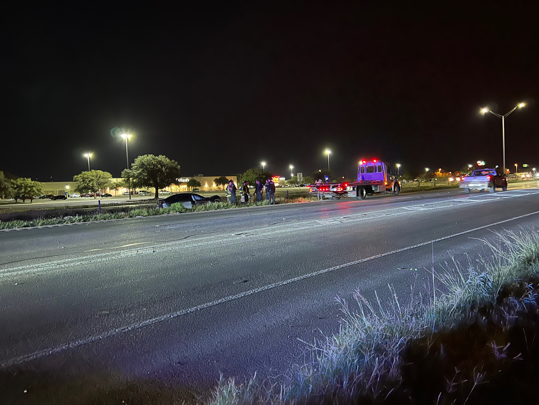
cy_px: 202
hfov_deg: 67.3
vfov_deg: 53.1
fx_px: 405
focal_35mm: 26
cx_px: 270
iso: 1000
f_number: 1.5
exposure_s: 1/17
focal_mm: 5.7
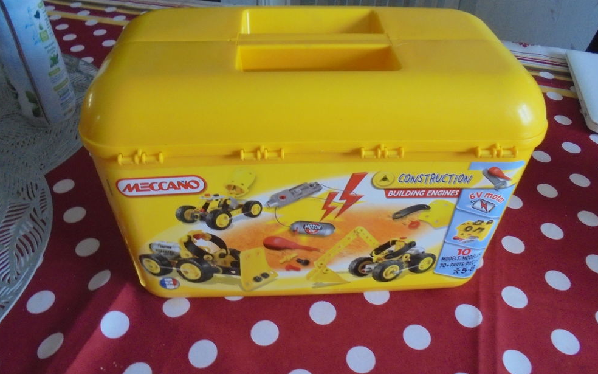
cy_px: 167
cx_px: 297
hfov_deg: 66.5
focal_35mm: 28
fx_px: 456
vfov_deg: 44.5
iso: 500
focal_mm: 4.6
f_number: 3.5
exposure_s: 1/40
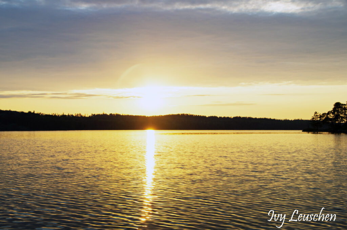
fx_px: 577
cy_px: 115
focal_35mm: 60
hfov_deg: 33.5
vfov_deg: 22.5
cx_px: 174
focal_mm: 40
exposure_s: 1/125
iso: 400
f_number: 8
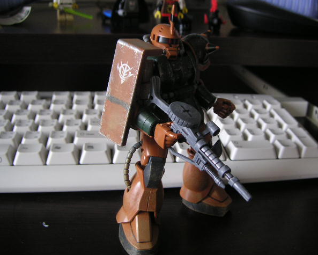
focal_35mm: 40
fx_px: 377
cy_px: 128
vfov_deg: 37.4
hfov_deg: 45.7
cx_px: 171
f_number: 2.8
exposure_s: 1/15
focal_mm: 6
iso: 100
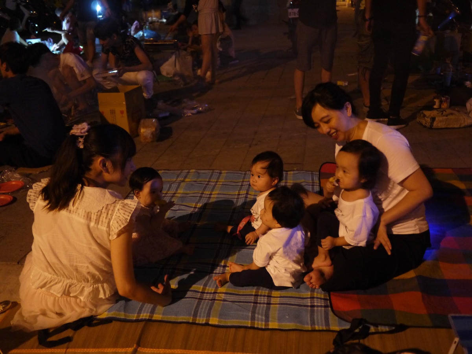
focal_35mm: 40
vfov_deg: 36.0
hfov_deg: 46.8
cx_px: 236
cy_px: 177
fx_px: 545
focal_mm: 20
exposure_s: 1/20
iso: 800
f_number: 1.7
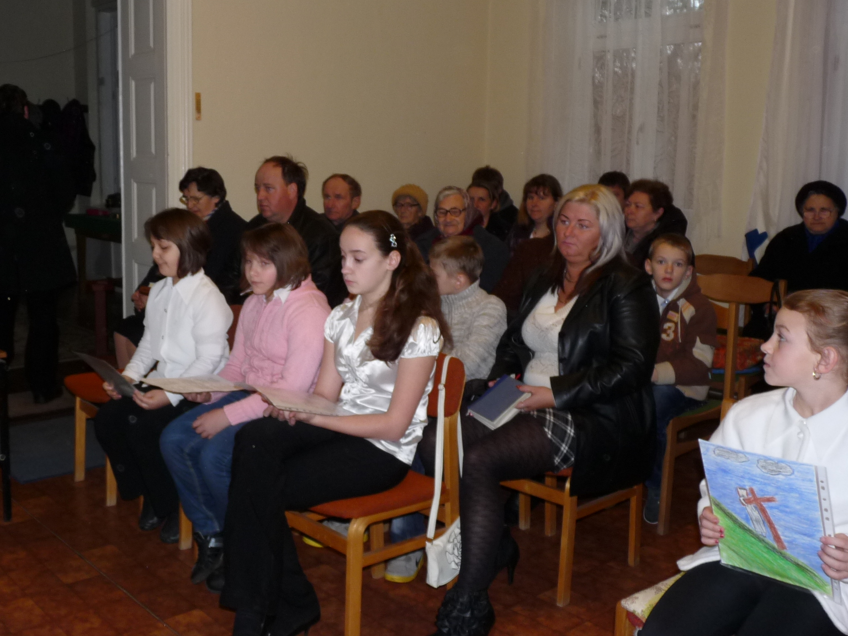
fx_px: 882
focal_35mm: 36
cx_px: 287
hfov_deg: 50.5
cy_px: 279
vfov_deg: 39.6
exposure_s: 1/60
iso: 125
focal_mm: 4.8
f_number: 2.8
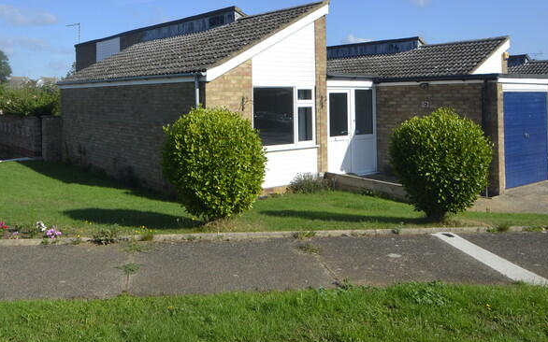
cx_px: 193
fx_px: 478
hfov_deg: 58.6
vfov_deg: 37.6
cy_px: 55
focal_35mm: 32
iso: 100
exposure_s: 1/320
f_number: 9
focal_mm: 12
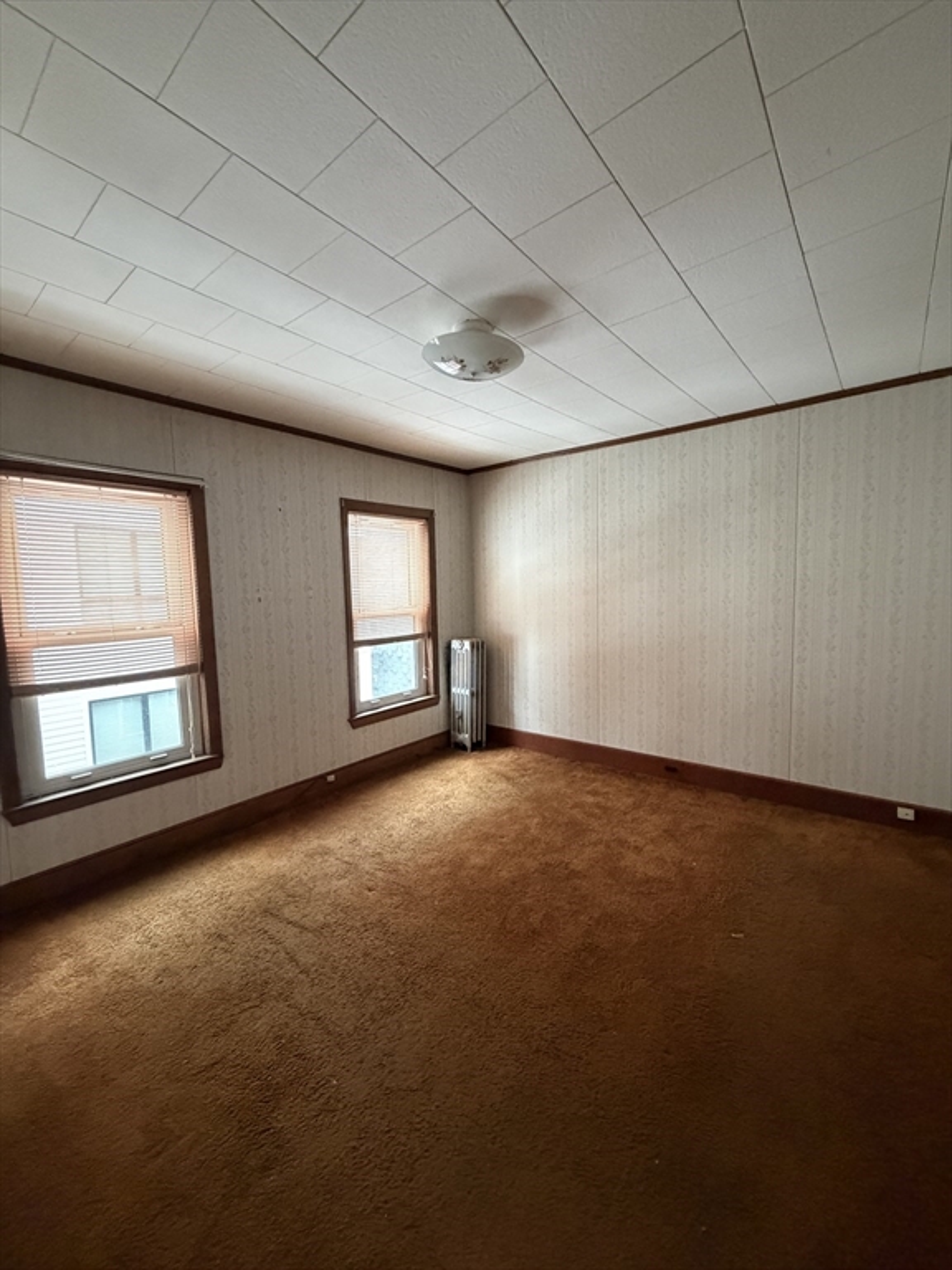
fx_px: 513
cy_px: 635
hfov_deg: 85.7
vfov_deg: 102.1
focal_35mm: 14
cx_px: 476
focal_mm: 2.22
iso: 1000
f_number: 2.2
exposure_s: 1/60
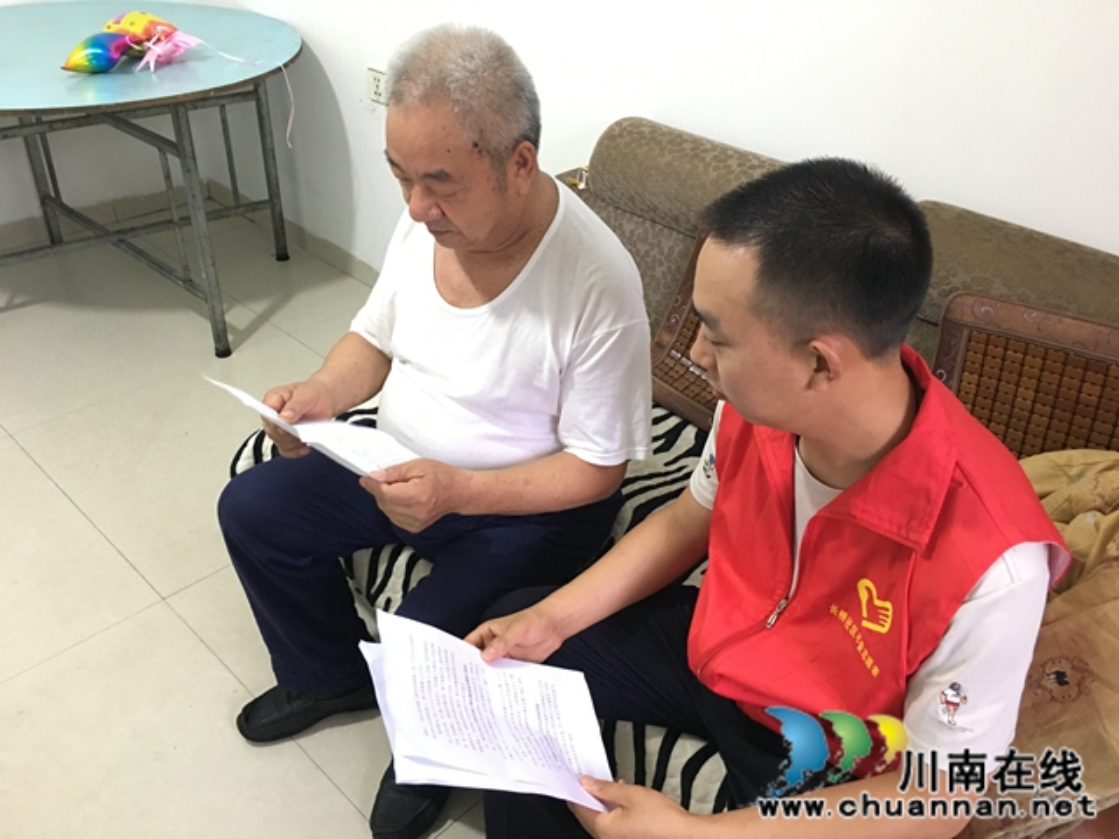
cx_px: 560
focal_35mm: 29
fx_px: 937
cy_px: 420
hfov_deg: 61.7
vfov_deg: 48.2
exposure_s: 1/17
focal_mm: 4.15
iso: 125
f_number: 2.2
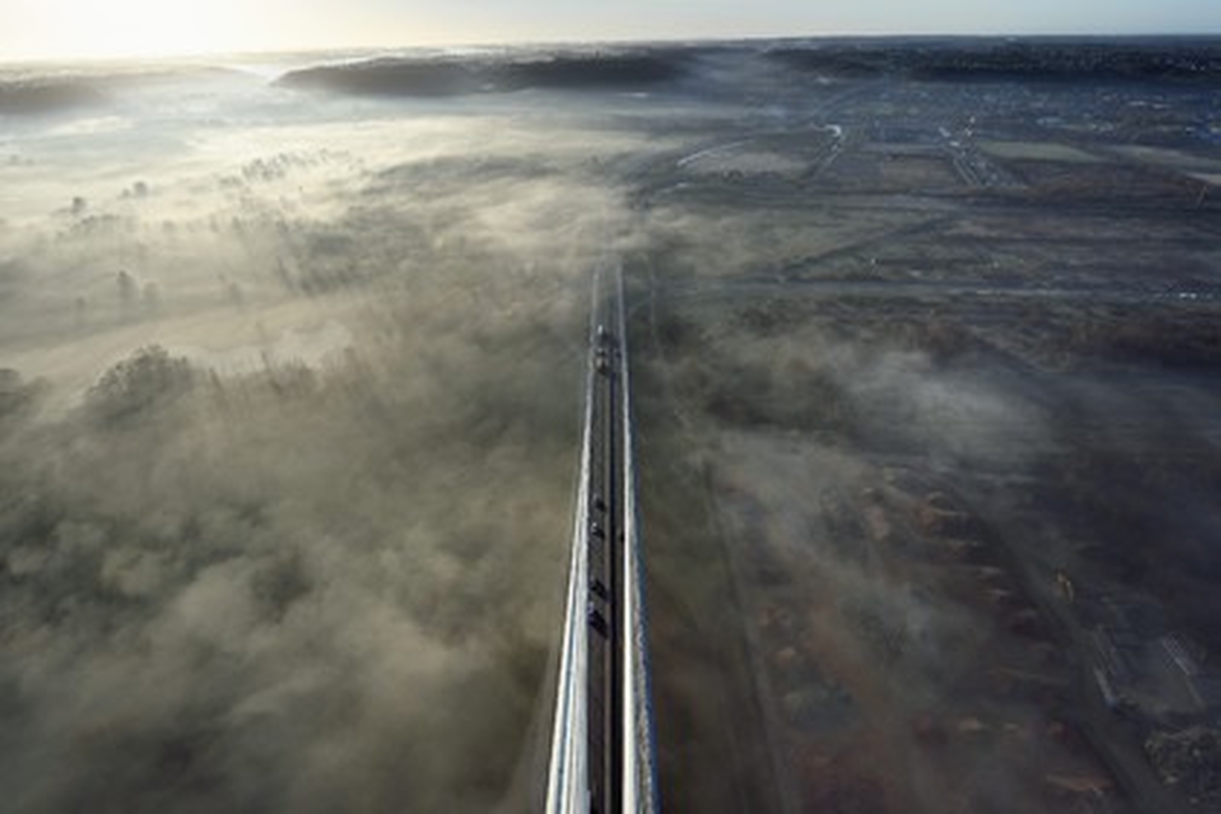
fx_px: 543
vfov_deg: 73.7
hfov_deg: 96.7
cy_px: 407
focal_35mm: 16
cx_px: 610
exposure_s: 1/1250
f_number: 7.1
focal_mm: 16
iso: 200
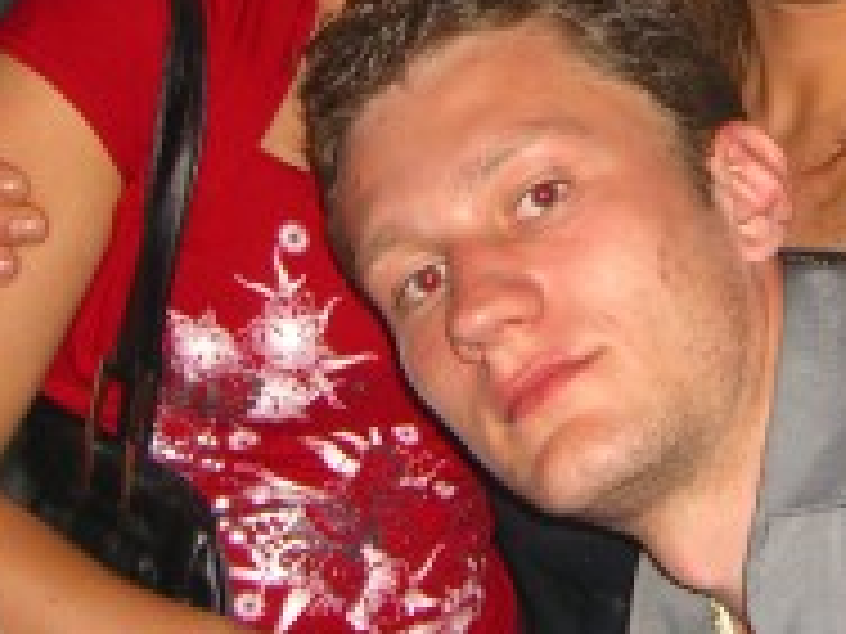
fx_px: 2957
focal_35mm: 121
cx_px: 819
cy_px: -81
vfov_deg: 12.0
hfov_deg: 16.0
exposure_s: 1/60
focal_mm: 7.9
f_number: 2.8
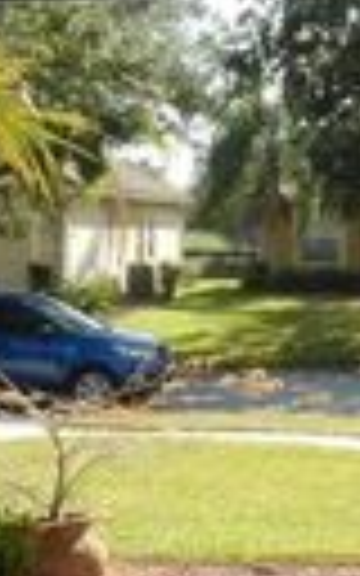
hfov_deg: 13.0
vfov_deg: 20.4
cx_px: 187
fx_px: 1585
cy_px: 140
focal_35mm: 101
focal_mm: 4
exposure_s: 1/400
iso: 160
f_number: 3.4
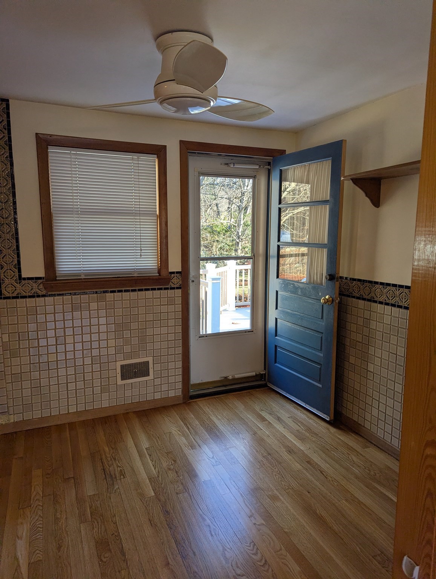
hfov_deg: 56.9
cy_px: 290
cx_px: 218
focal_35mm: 24
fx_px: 402
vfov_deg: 71.5
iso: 66
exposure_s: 1/120
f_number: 1.85
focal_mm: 6.81
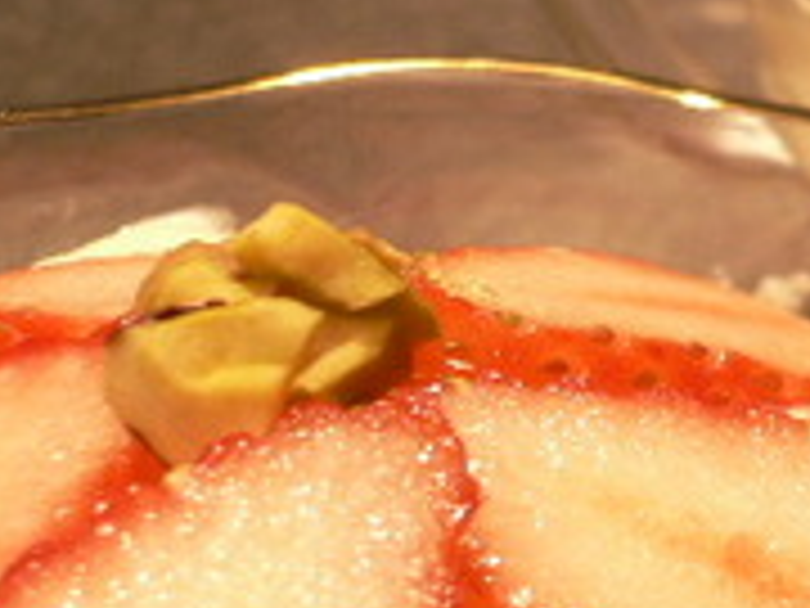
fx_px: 2270
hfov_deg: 19.5
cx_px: 868
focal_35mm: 97
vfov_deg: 15.1
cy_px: 543
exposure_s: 1/50
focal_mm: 5.8
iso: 100
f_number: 2.8
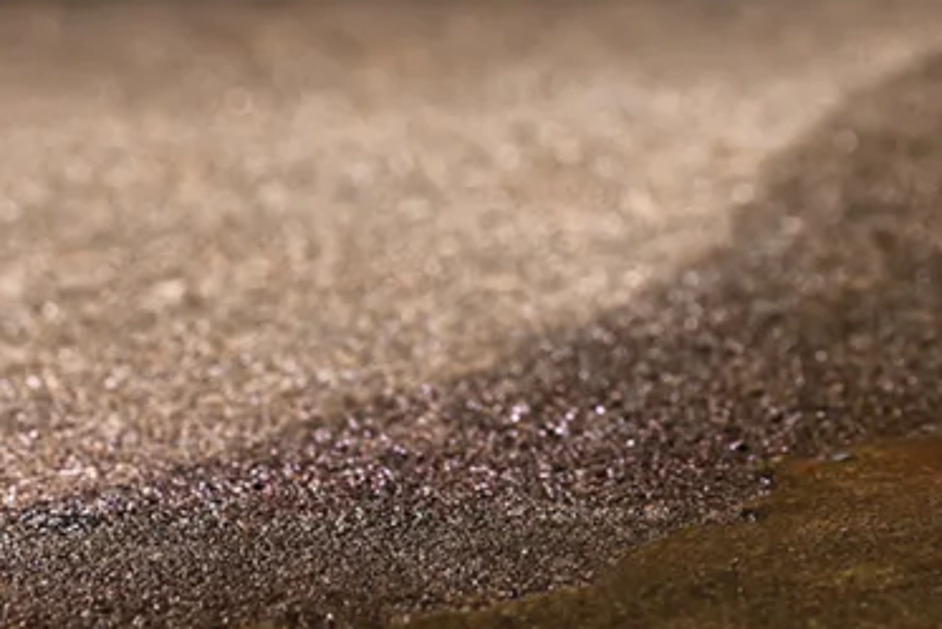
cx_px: 1078
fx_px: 11318
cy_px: -11
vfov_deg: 3.2
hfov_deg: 4.8
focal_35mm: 432
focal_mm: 105
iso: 100
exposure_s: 1/125
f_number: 5.6
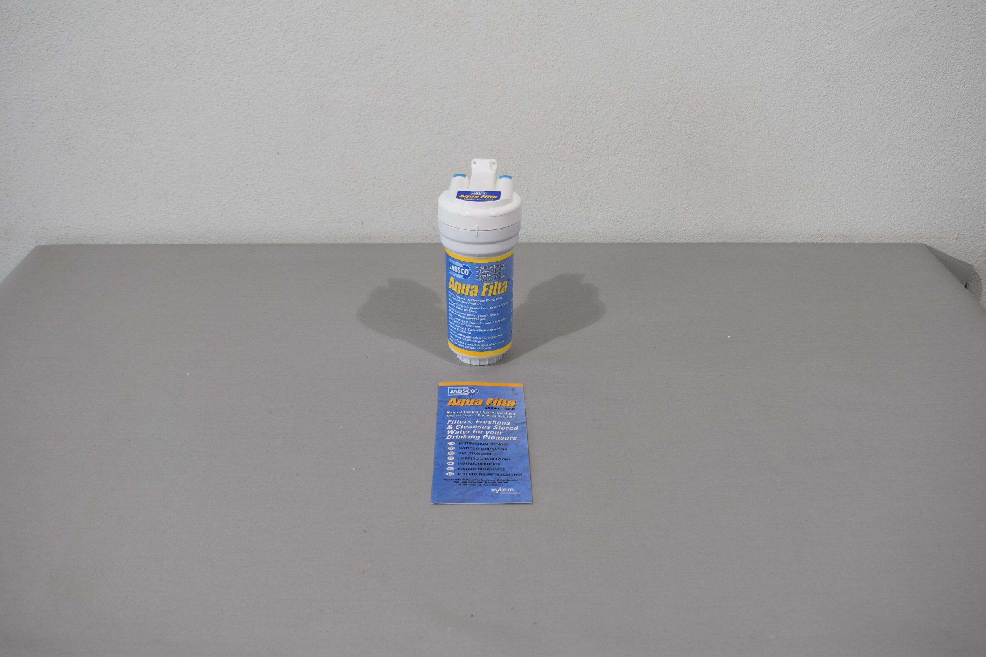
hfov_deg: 51.3
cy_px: 328
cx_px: 493
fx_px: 1027
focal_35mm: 38
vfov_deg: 35.5
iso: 360
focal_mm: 25
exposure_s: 1/125
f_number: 5.6
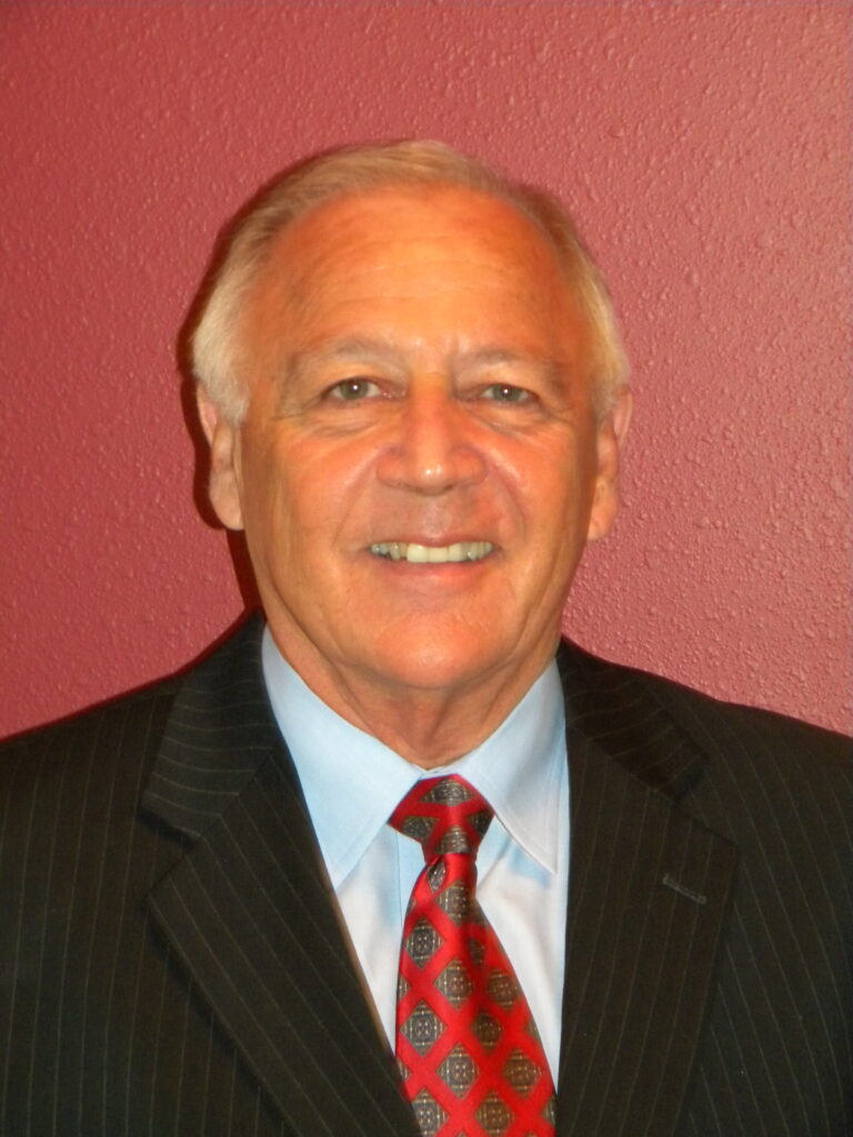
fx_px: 3450
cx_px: 426
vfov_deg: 18.7
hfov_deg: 14.1
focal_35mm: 105
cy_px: 568
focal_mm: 19
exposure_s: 1/30
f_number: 4.7
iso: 400
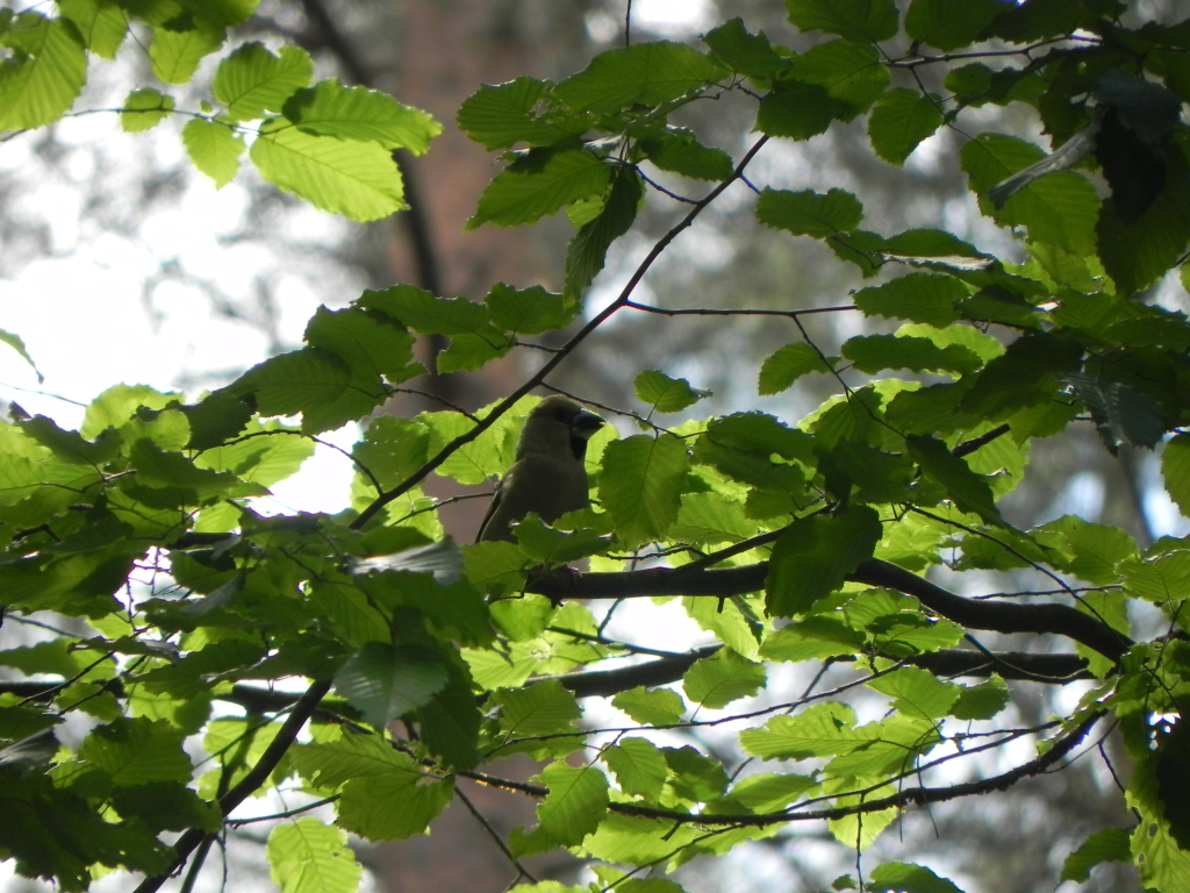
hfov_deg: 2.9
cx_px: 595
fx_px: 23308
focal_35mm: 678
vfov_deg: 2.2
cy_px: 446
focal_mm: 120
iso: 160
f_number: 5
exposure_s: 1/200
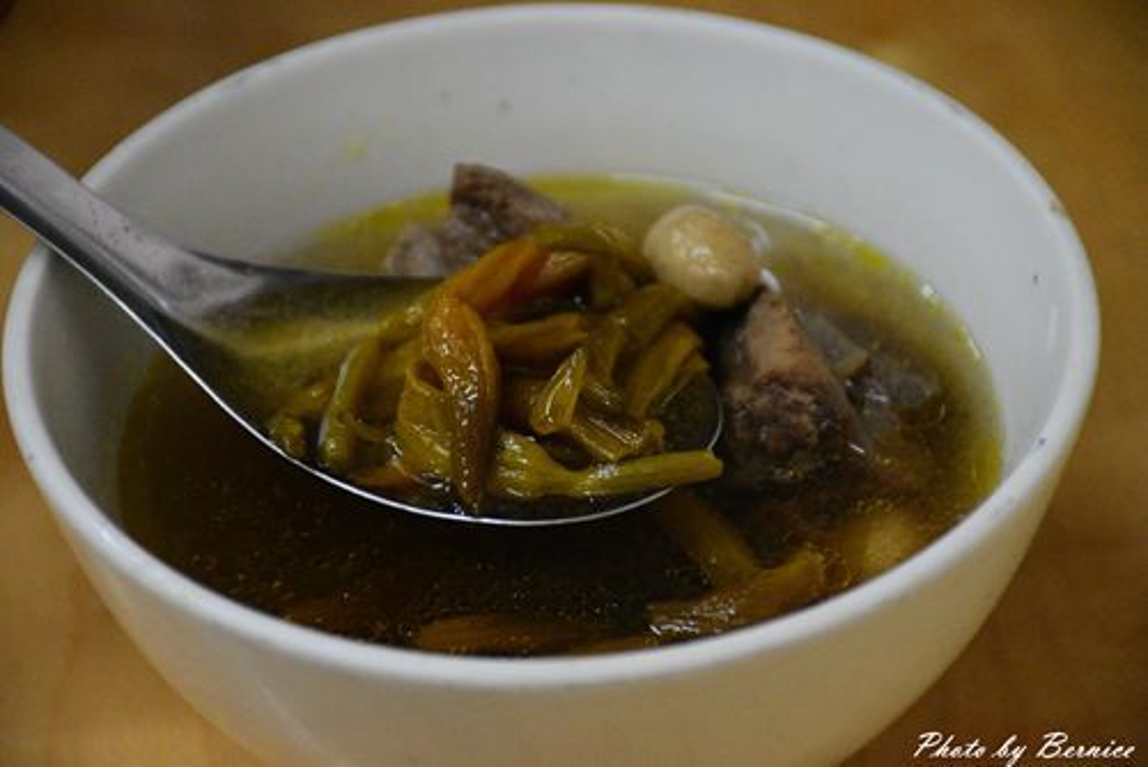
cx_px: 574
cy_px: 384
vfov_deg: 6.6
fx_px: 6700
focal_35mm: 210
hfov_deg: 9.8
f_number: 5.6
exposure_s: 1/200
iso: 6400
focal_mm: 140
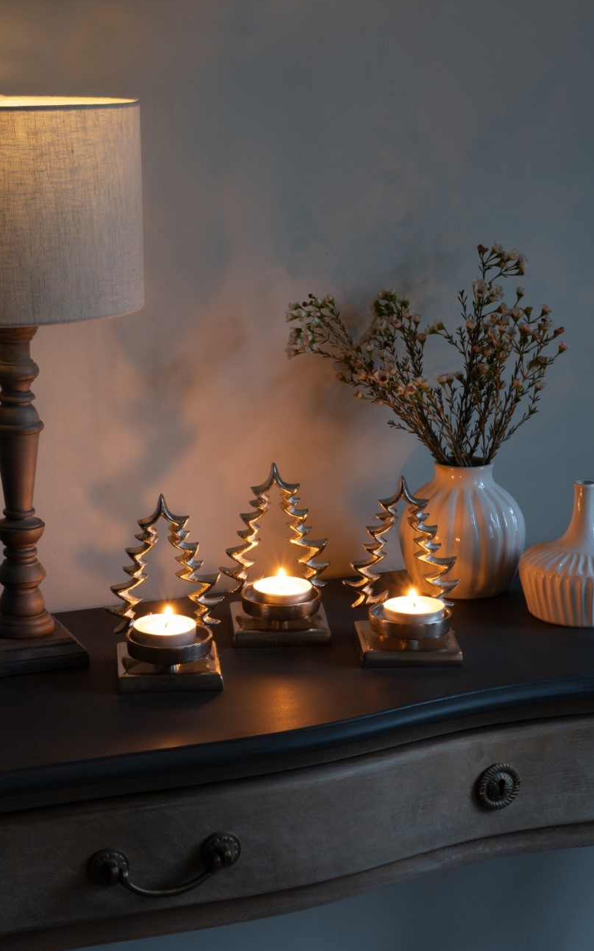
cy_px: 477
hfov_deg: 19.4
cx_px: 284
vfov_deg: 30.6
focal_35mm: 67
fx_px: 1737
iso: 80
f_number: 18
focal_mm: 65
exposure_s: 8
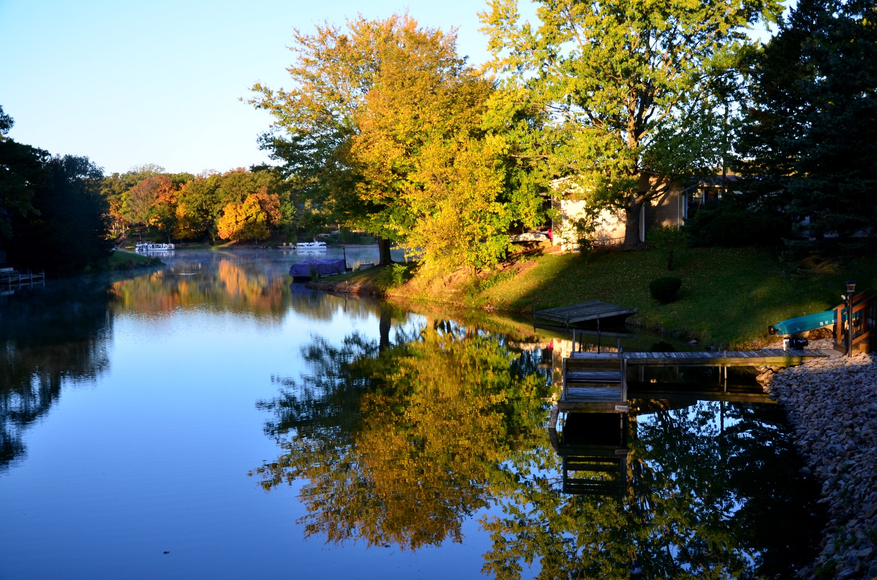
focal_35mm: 38
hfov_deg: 51.4
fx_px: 911
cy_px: 290
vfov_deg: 35.3
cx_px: 438
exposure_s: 1/160
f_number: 6.3
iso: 200
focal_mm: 25
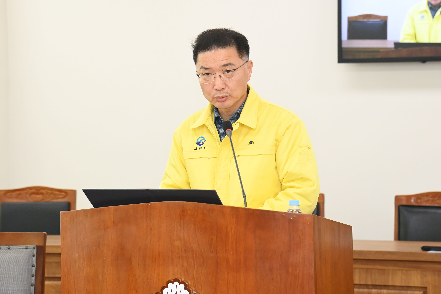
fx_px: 1470
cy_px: 147
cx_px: 220
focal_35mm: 120
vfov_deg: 11.4
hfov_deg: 17.1
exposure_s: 1/250
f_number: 6.3
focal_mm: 120
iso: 2500
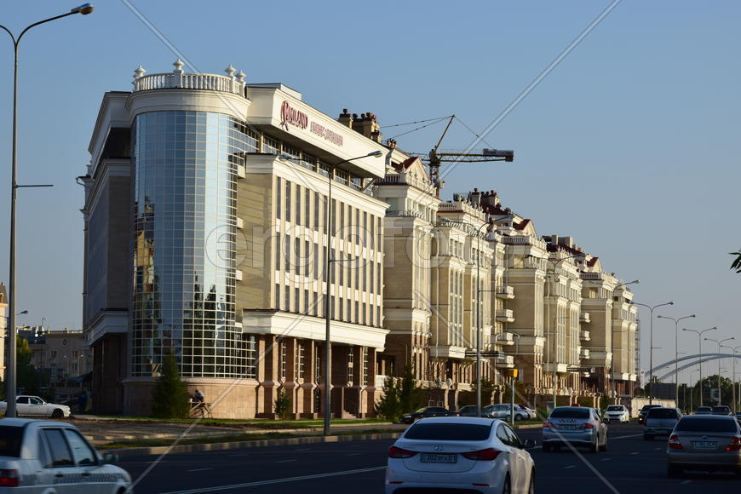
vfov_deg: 12.2
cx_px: 370
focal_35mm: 112
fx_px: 2315
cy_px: 247
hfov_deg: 18.2
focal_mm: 75
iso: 100
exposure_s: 1/125
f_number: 11
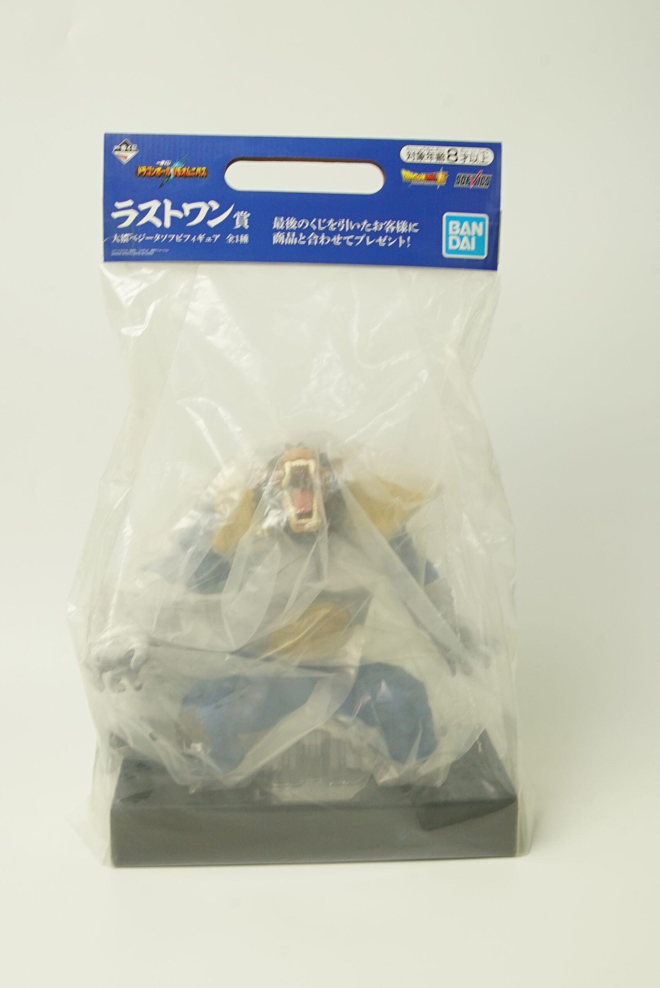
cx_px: 330
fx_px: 1154
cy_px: 494
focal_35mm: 42
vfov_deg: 46.4
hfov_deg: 31.9
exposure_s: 1/20
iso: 1000
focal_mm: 28
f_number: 10
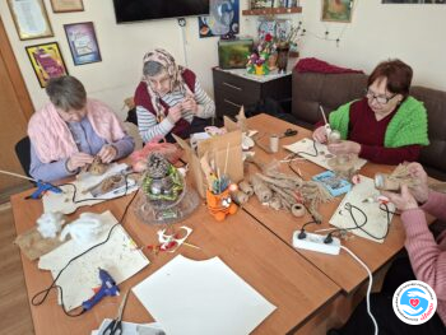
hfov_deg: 73.9
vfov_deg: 58.9
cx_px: 223
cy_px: 168
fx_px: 297
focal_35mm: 23
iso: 250
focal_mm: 5.54
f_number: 1.8
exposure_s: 1/50
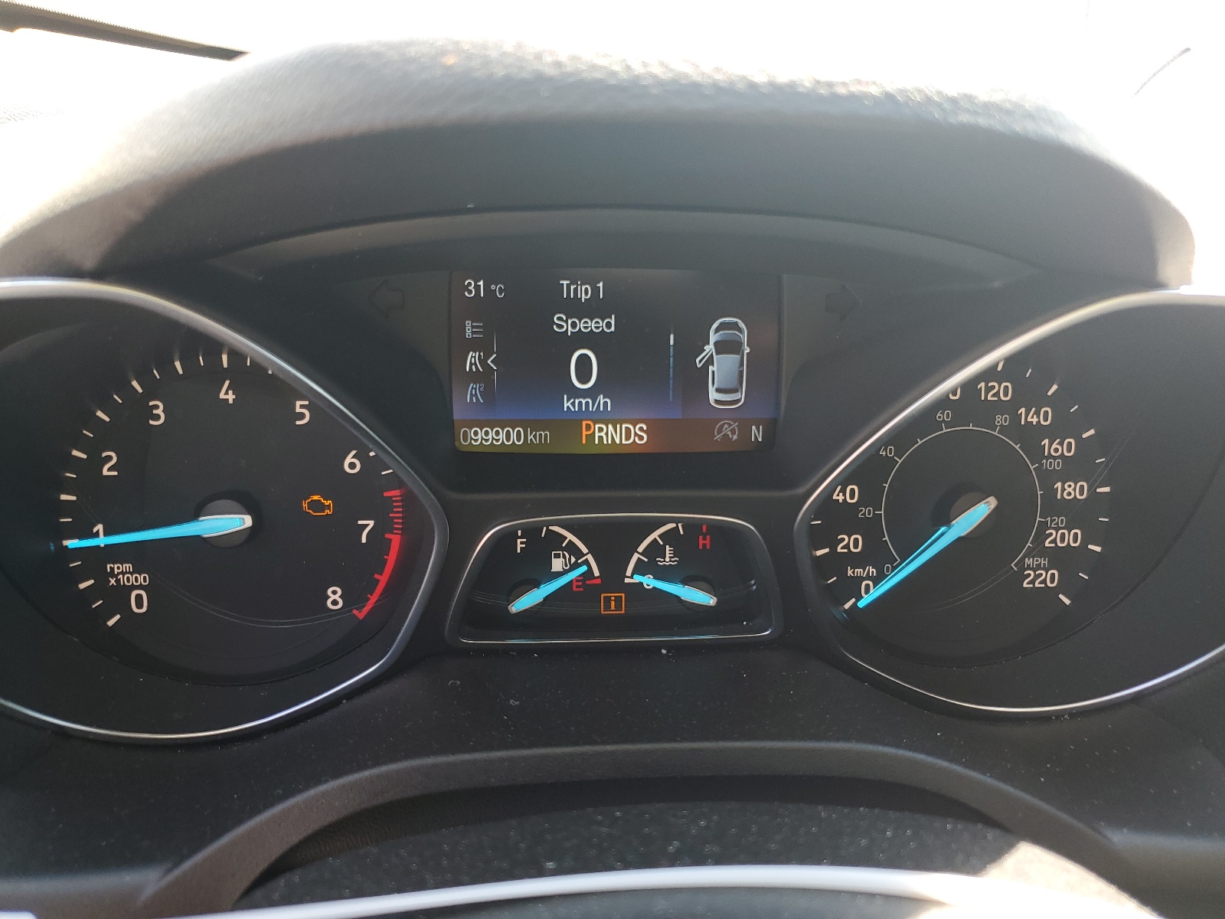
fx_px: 920
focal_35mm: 26
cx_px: 612
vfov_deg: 53.1
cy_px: 460
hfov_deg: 67.3
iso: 50
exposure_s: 1/143
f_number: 1.5
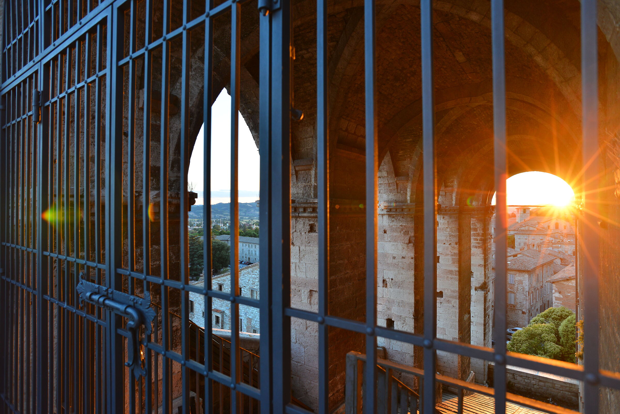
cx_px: 310
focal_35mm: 20
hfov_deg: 84.0
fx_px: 345
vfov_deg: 62.0
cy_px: 207
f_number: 6.3
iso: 400
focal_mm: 20
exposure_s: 1/60
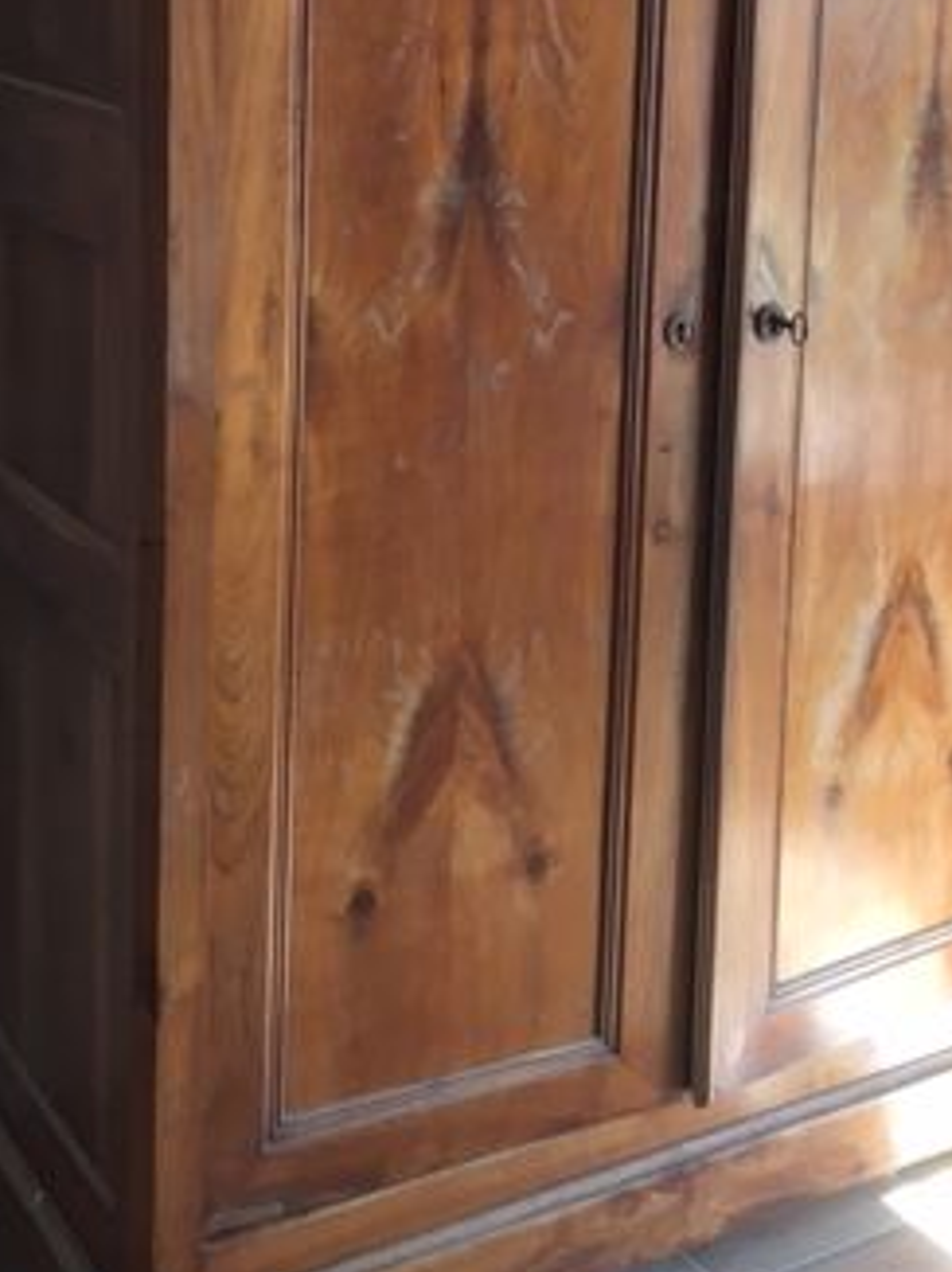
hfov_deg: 25.6
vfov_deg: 32.6
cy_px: 203
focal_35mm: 57
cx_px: 464
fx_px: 2093
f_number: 2.2
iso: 25
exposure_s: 1/33
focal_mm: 4.15
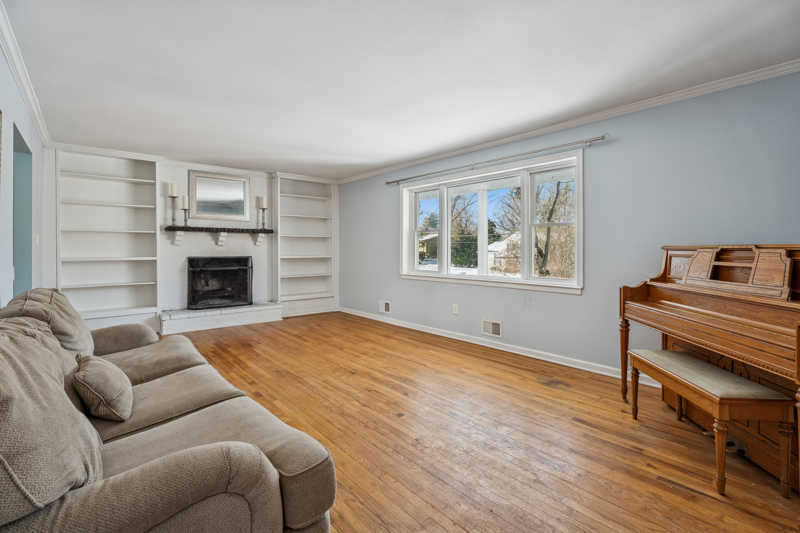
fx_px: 373
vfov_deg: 71.1
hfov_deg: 94.0
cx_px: 400
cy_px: 266
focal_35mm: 17
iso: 400
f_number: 7.1
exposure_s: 1/100
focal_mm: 16.8
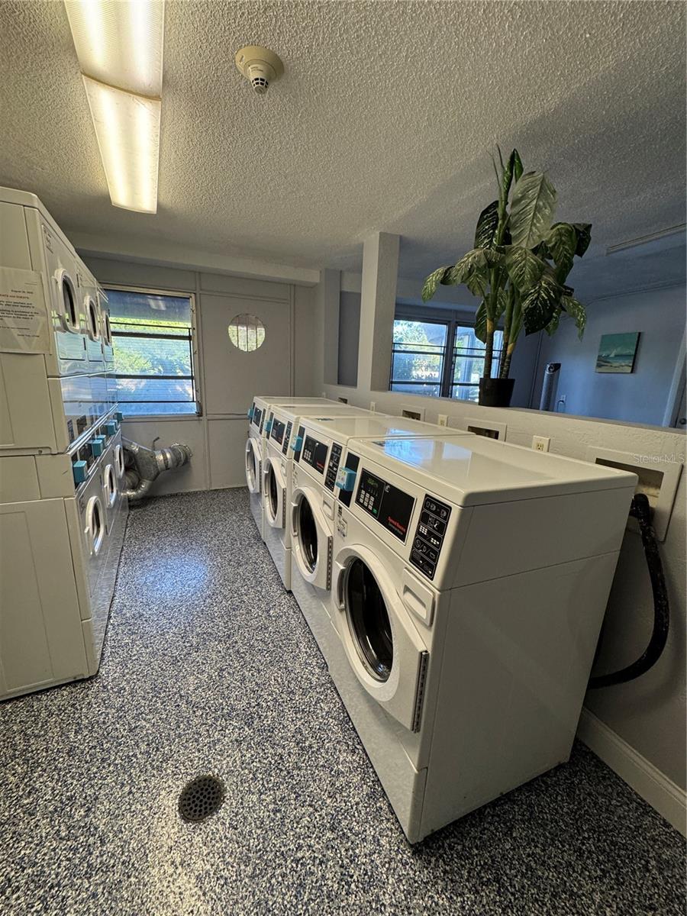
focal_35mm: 14
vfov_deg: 102.1
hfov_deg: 85.7
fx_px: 370
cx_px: 344
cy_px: 458
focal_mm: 2.22
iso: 200
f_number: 2.2
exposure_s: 1/120
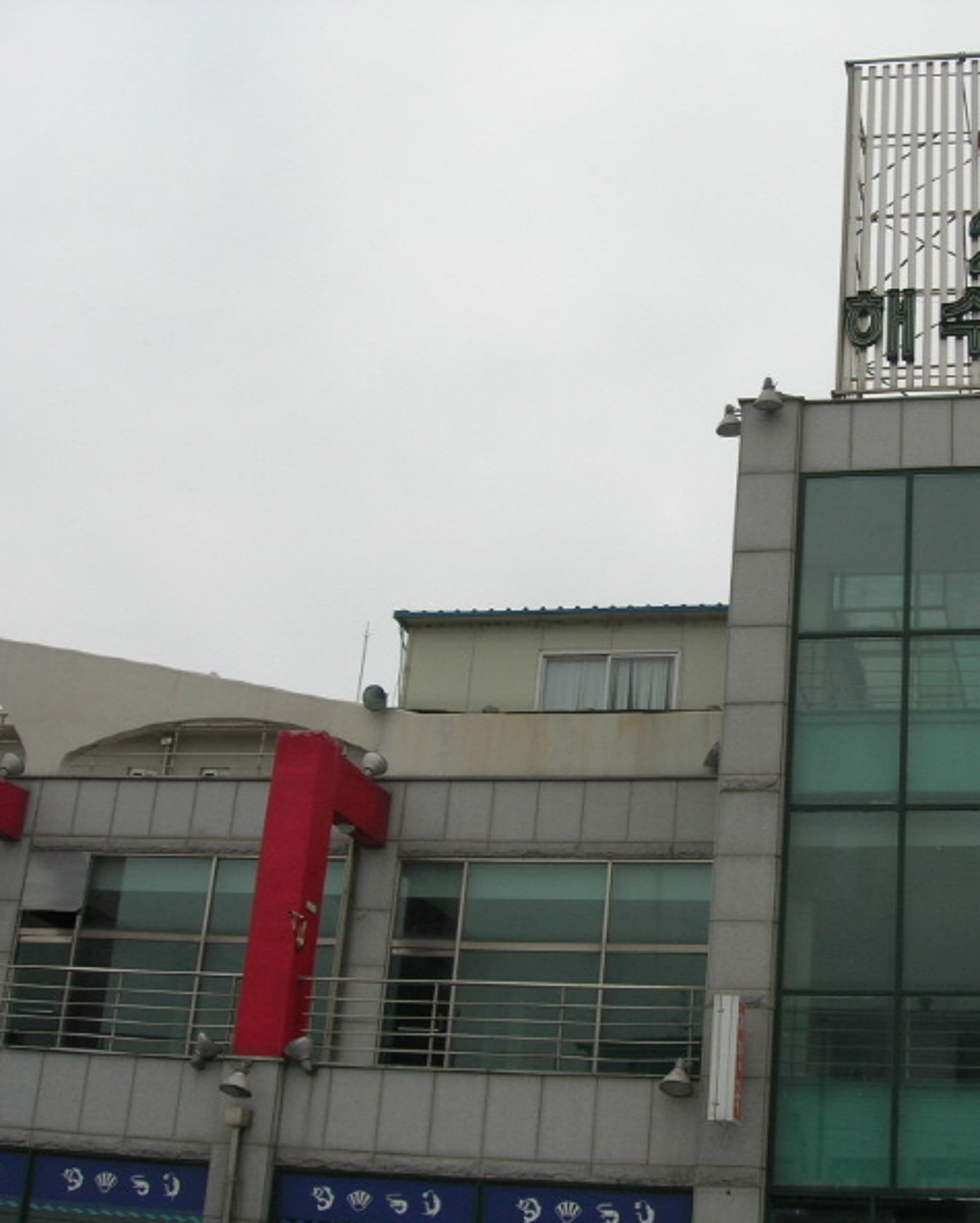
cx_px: 782
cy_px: 613
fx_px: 1811
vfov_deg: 37.3
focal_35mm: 50
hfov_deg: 29.6
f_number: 4.8
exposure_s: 1/427
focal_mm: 7.8
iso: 64
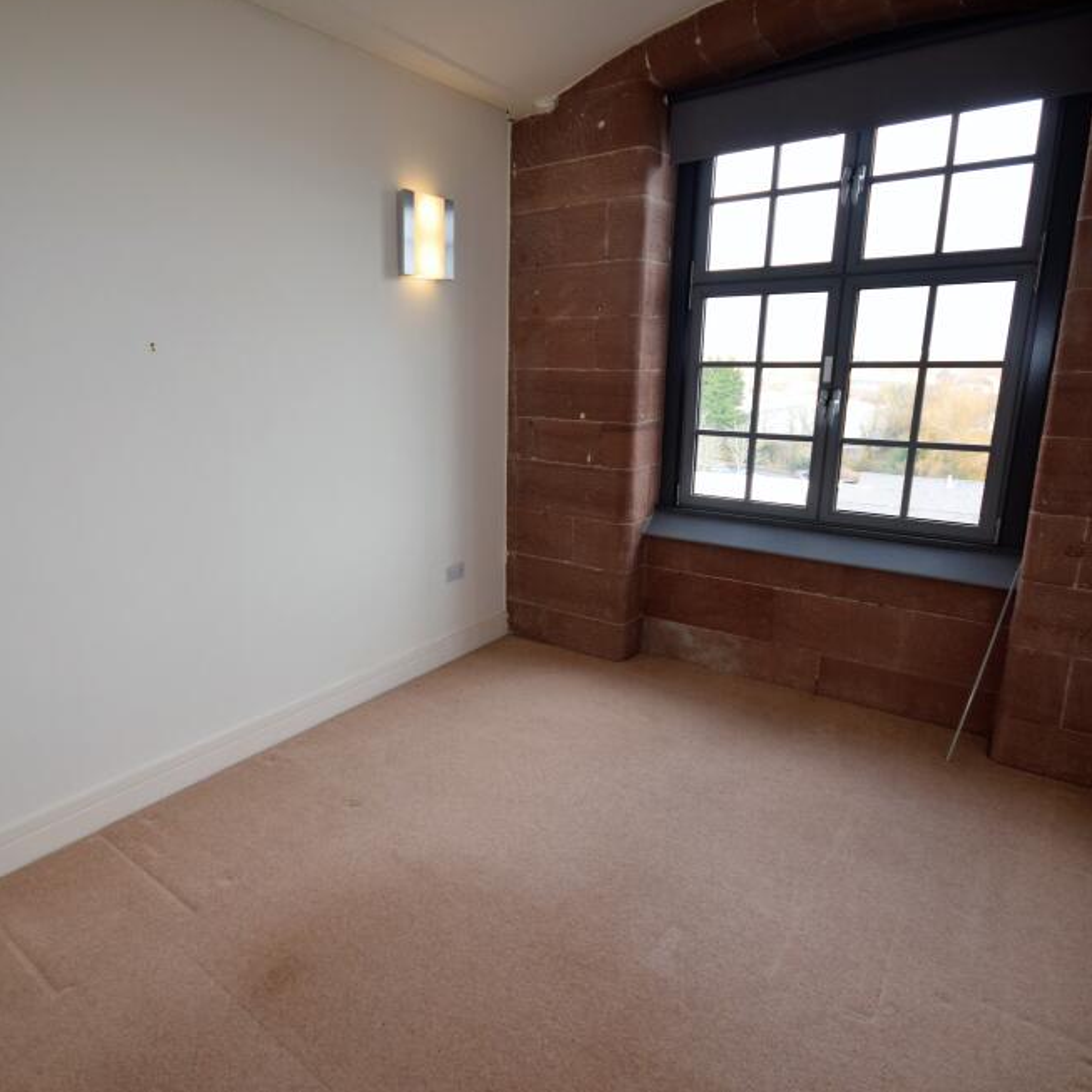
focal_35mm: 20
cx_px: 452
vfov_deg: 74.8
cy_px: 524
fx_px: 714
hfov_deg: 74.2
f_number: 5.6
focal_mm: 10
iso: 800
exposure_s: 1/125
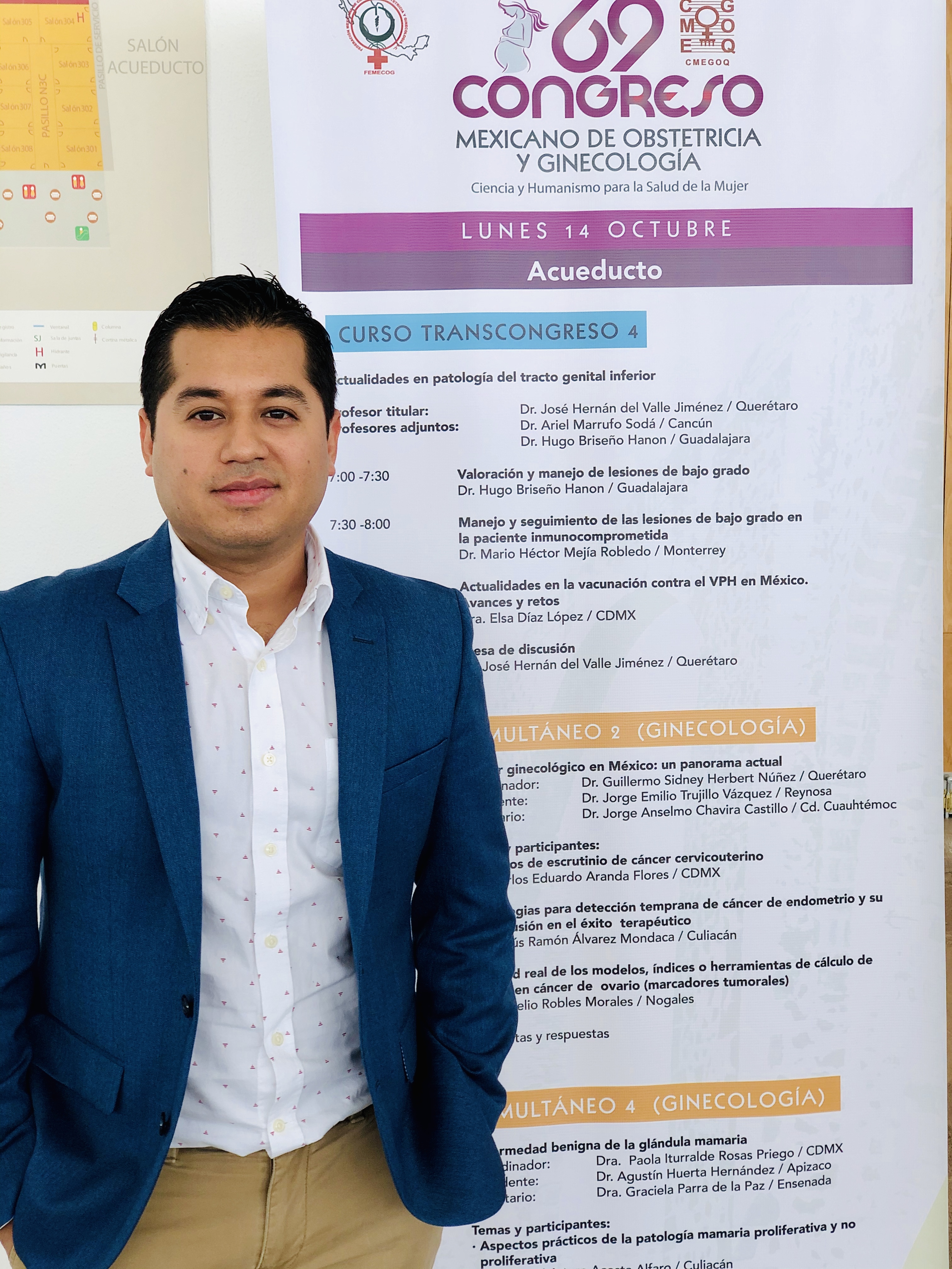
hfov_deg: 28.0
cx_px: 476
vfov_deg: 36.8
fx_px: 1907
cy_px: 634
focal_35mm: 52
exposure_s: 1/60
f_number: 2.4
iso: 16
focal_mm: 6
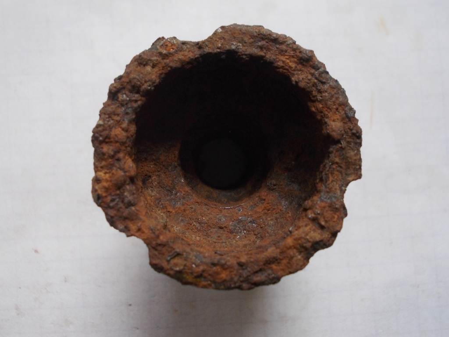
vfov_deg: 37.7
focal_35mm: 38
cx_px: 224
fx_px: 493
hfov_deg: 49.0
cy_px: 168
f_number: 3.1
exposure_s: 1/50
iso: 80
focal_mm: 5.3
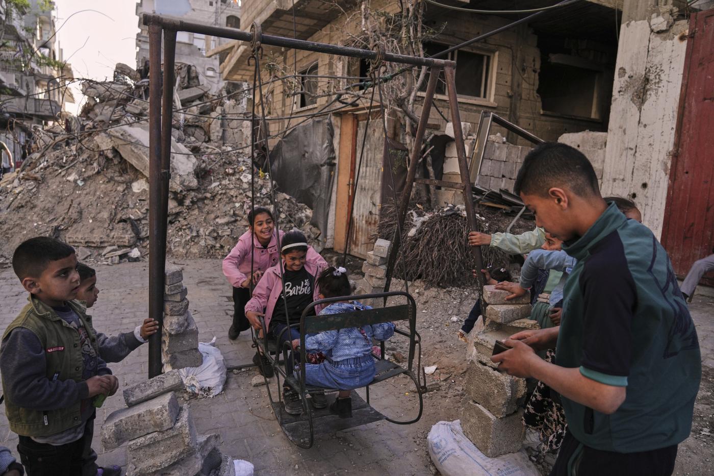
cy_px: 238
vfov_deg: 53.1
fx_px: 476
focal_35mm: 24
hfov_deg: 73.8
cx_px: 357
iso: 400
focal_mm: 24
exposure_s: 1/1250
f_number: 4
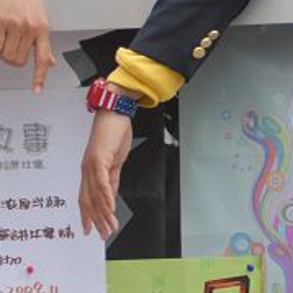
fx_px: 4357
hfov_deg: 3.8
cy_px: 53
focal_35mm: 455
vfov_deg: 3.8
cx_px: 467
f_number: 5.6
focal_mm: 80
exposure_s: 1/250
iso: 200
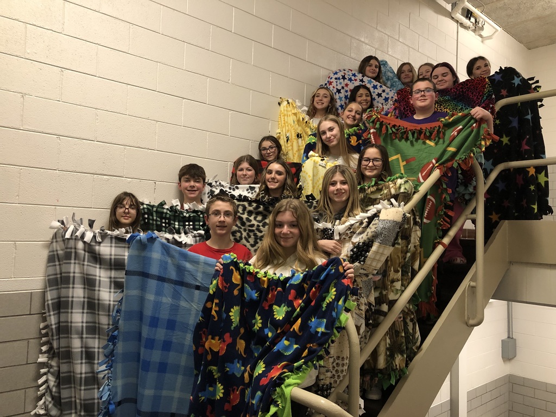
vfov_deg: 49.7
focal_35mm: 28
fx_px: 450
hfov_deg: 63.4
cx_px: 278
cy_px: 208
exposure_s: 1/13
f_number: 1.8
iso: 100
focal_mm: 3.99
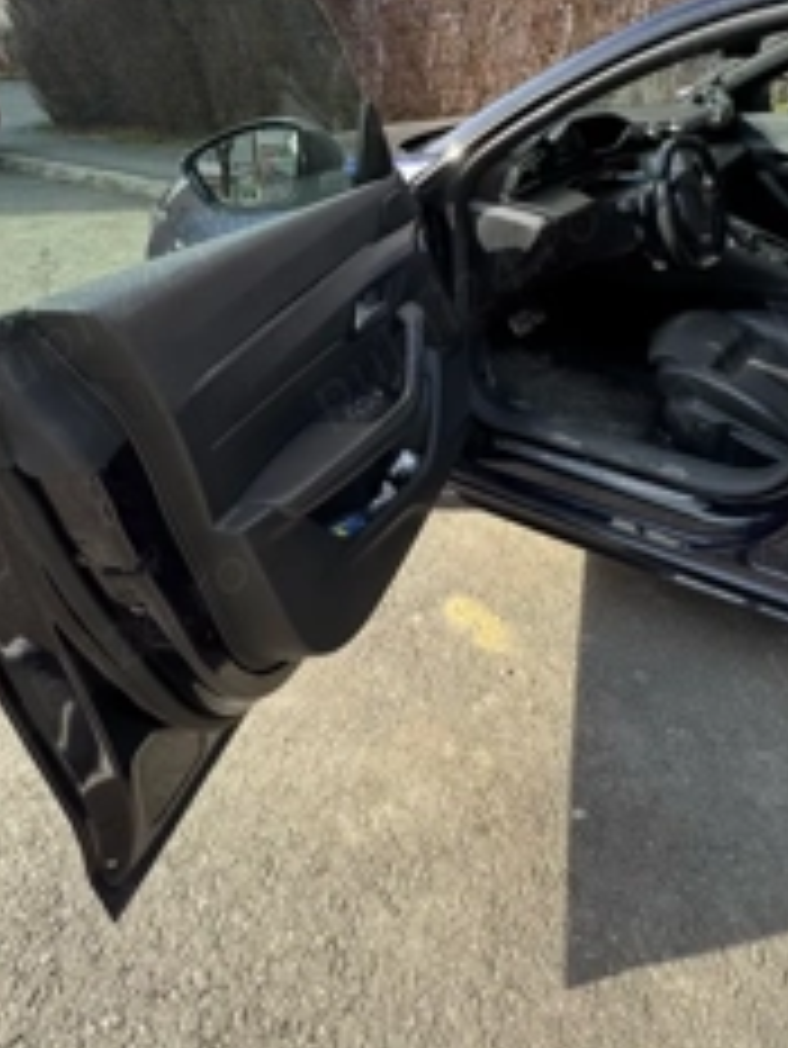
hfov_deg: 55.3
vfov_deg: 69.9
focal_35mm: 24
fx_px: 728
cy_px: 364
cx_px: 545
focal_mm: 2.22
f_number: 2.2
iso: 40
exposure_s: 1/153
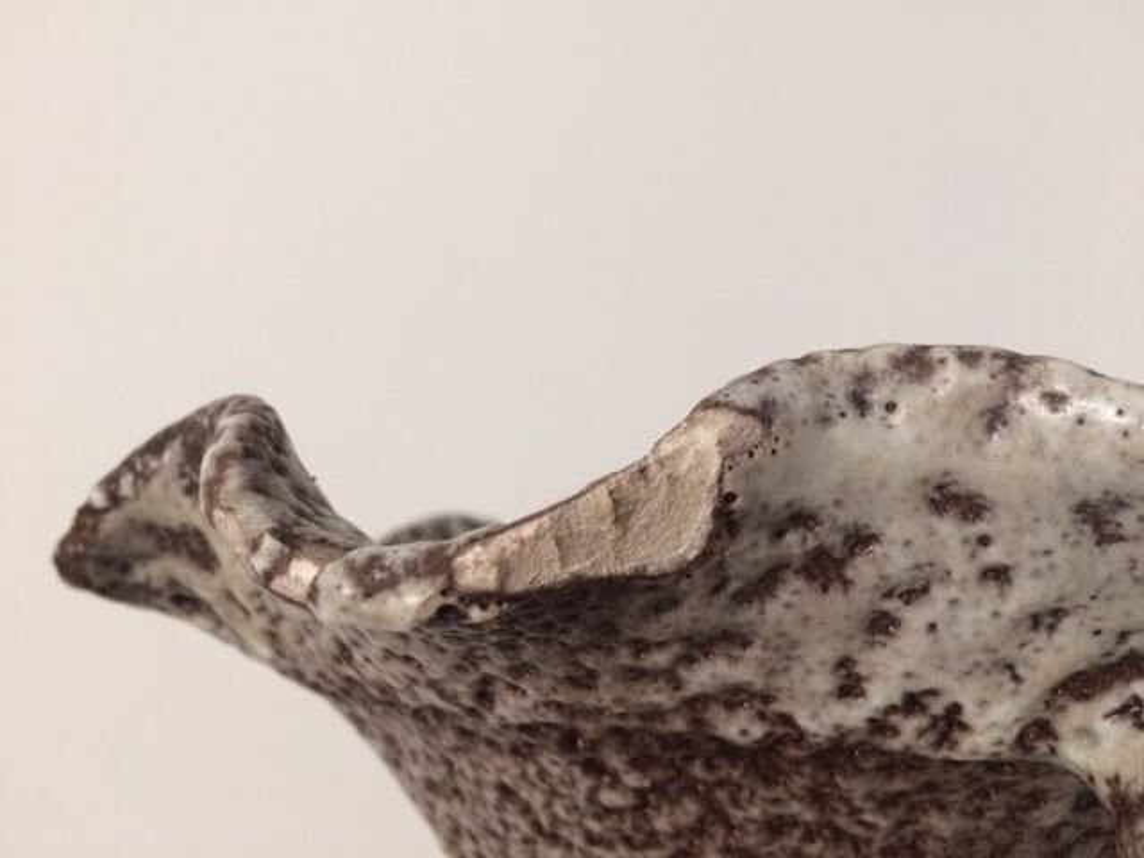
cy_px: 429
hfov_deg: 61.7
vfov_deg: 48.2
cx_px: 572
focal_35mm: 29
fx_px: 958
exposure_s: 1/33
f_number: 2.2
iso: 125
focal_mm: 4.15
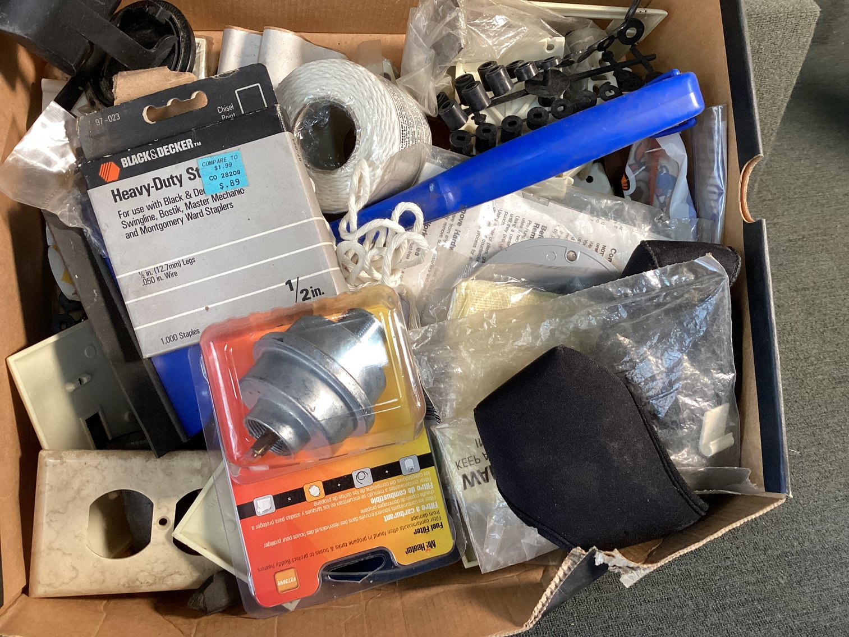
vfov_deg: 45.4
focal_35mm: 31
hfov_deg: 58.3
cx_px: 424
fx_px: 760
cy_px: 318
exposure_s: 1/60
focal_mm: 3.3
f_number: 2.4
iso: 160
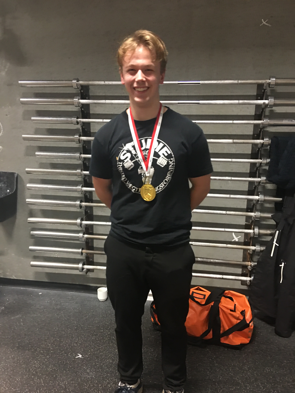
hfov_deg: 48.2
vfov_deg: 61.7
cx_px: 148
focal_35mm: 29
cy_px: 196
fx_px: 330
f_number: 2.2
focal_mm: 4.15
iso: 125
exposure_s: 1/8
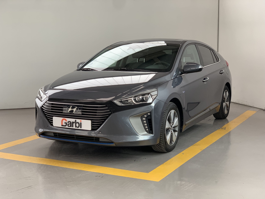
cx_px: 132
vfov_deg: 28.0
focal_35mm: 52
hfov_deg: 36.8
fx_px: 398
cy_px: 100
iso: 200
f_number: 2.4
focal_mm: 6
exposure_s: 1/60
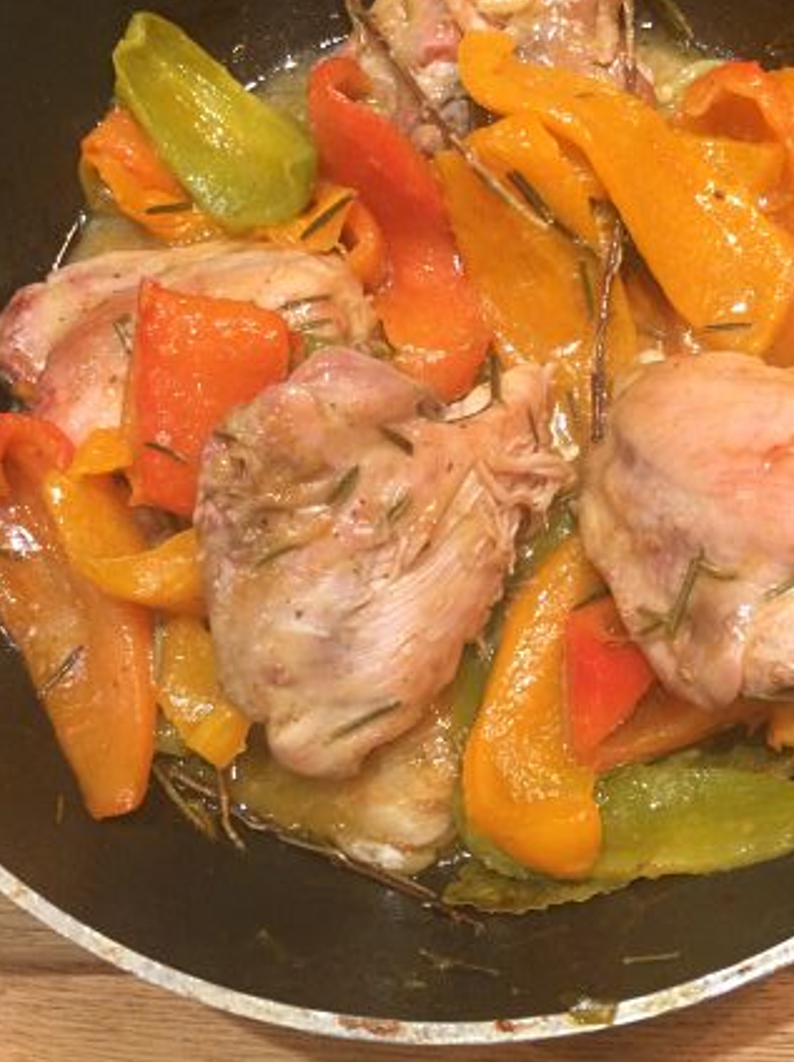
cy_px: 433
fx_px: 1256
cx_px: 493
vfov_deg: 45.6
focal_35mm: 41
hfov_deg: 34.9
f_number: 2.2
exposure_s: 1/33
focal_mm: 4.15
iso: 250
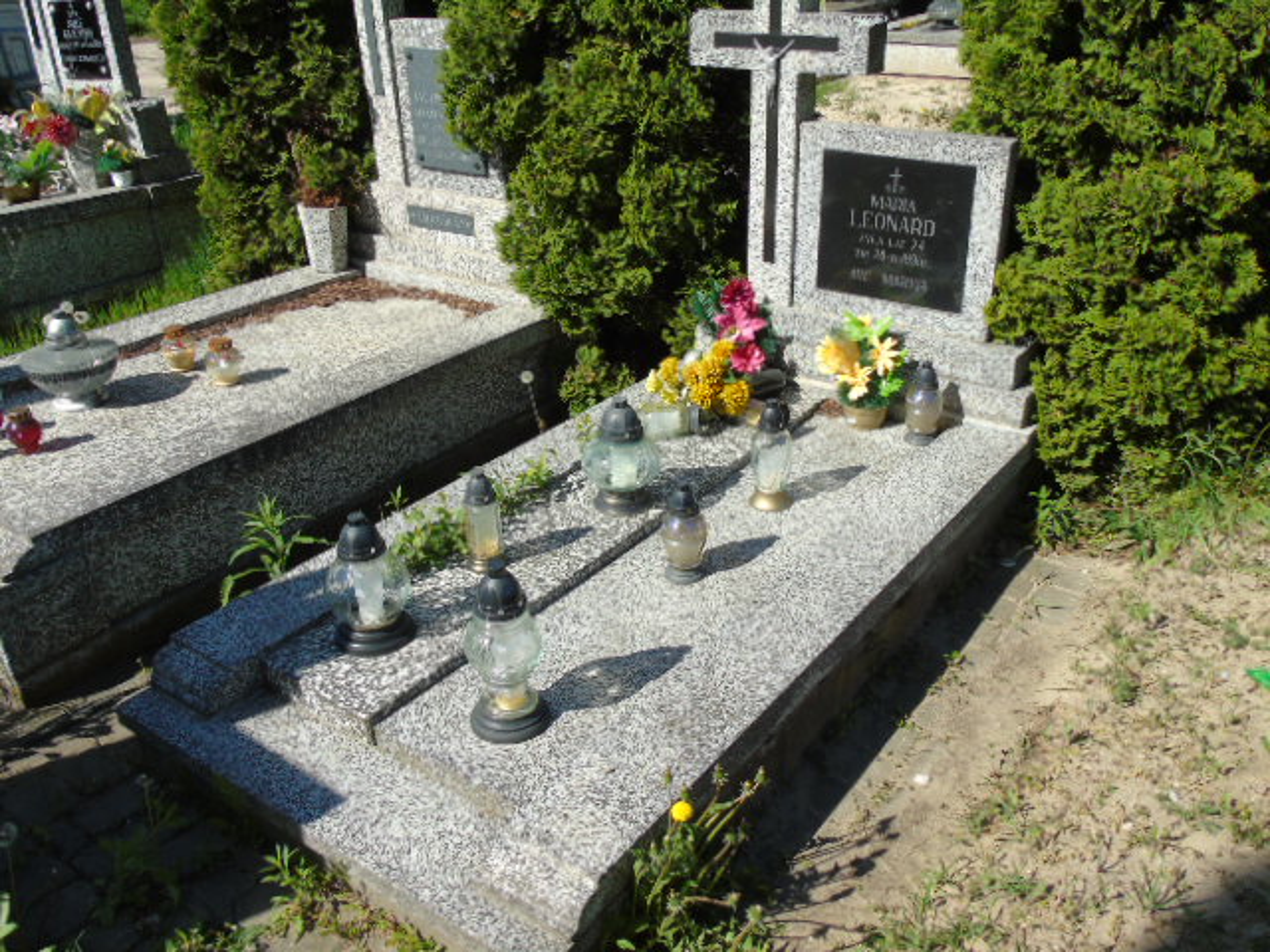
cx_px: 635
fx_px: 1064
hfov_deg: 61.7
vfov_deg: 48.2
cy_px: 476
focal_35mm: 29
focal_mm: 5.2
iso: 80
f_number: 3.6
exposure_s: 1/640
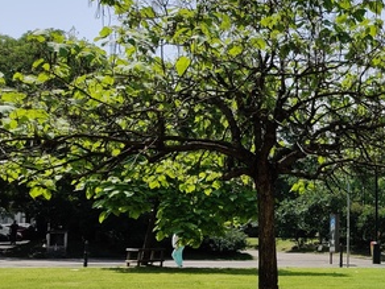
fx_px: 879
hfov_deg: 21.8
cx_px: 525
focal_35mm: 79
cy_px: 144
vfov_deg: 18.7
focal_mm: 4.75
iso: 125
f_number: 1.65
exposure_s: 1/2864
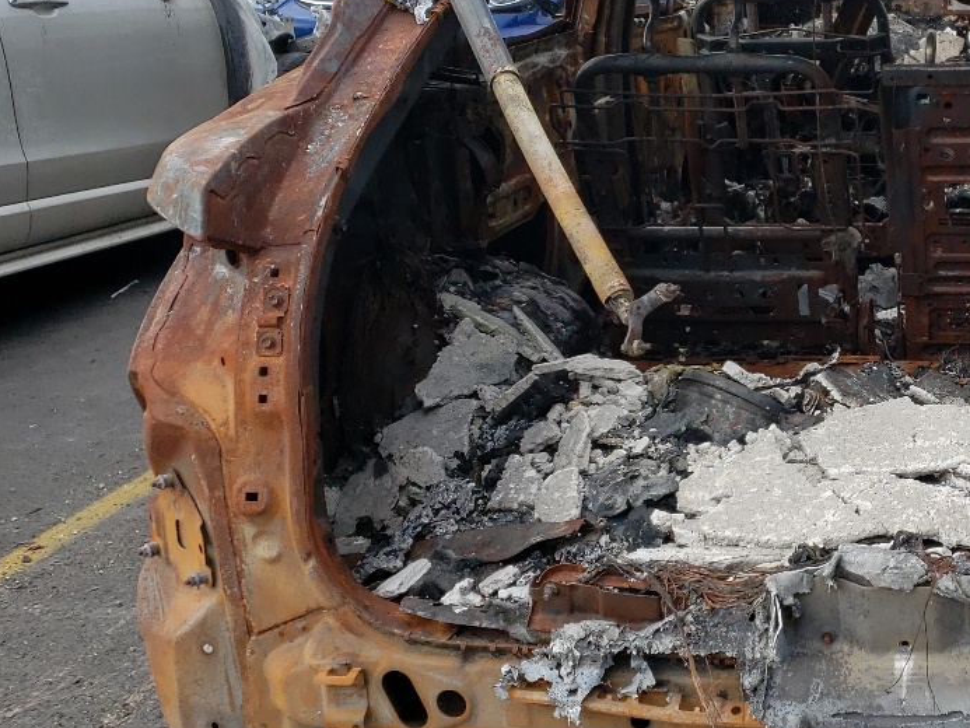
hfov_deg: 30.1
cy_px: 307
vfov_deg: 24.4
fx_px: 1682
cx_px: 959
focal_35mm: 60
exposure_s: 1/1111
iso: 50
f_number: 1.5
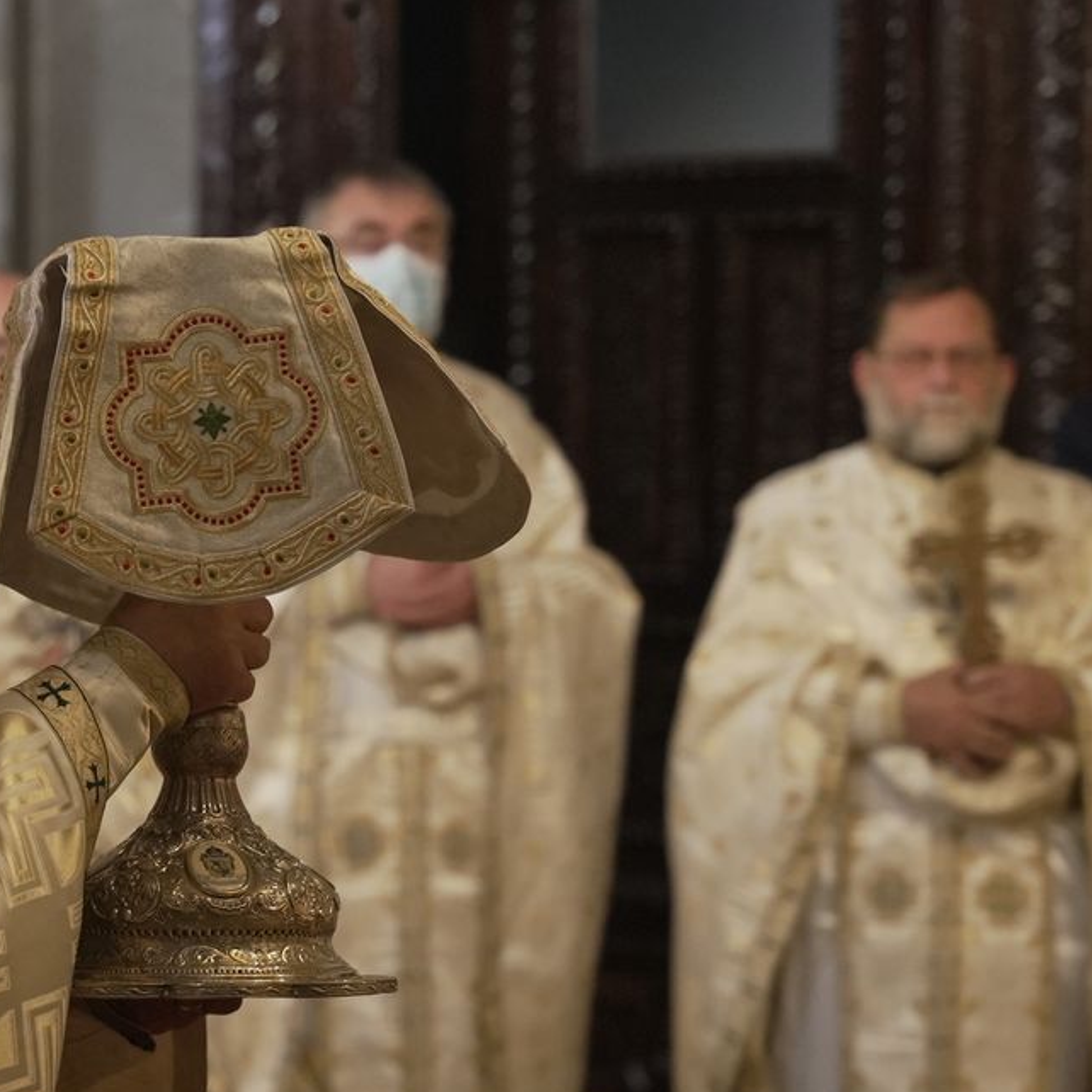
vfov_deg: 11.6
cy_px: 616
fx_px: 5354
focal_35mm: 150
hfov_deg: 11.6
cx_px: 212
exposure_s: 1/100
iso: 4000
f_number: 2.8
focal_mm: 70
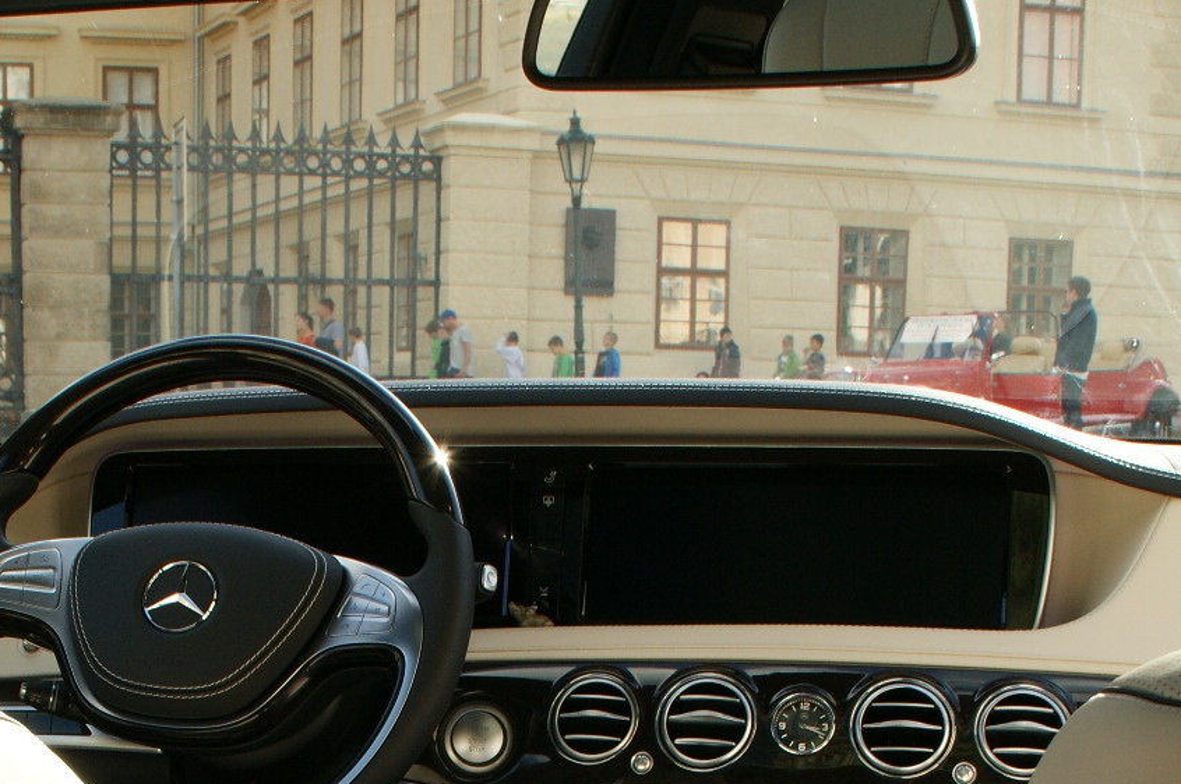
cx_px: 366
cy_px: 935
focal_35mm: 73
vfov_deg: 17.7
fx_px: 2392
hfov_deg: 27.5
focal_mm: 18
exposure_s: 1/50
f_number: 9
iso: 100
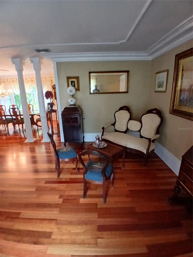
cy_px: 128
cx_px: 96
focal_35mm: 17
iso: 320
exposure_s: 1/30
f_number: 2.2
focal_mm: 1.4
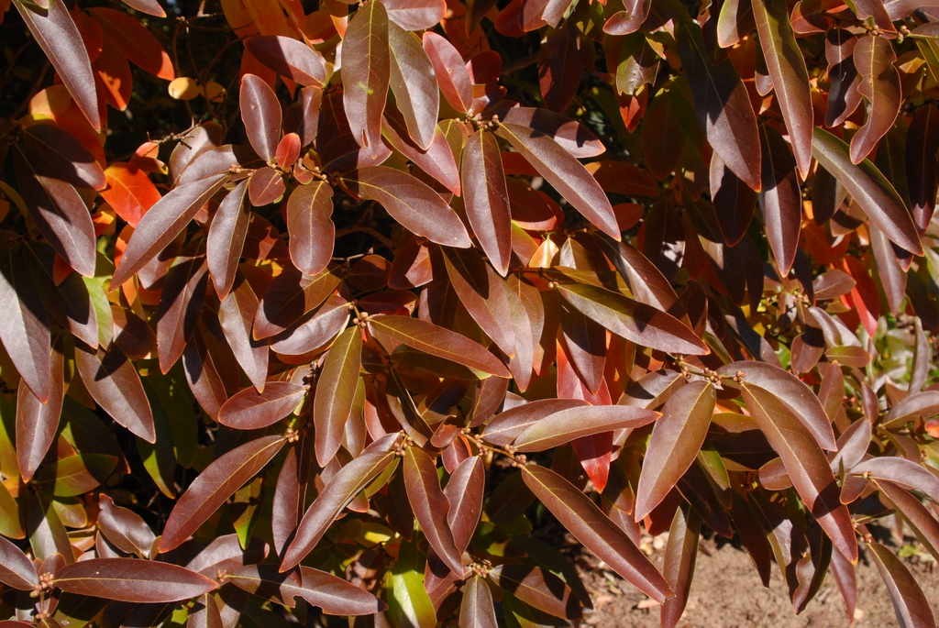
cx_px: 470
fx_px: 1097
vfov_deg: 32.0
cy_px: 314
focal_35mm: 42
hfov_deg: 46.4
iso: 400
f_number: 10
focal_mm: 28
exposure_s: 1/350
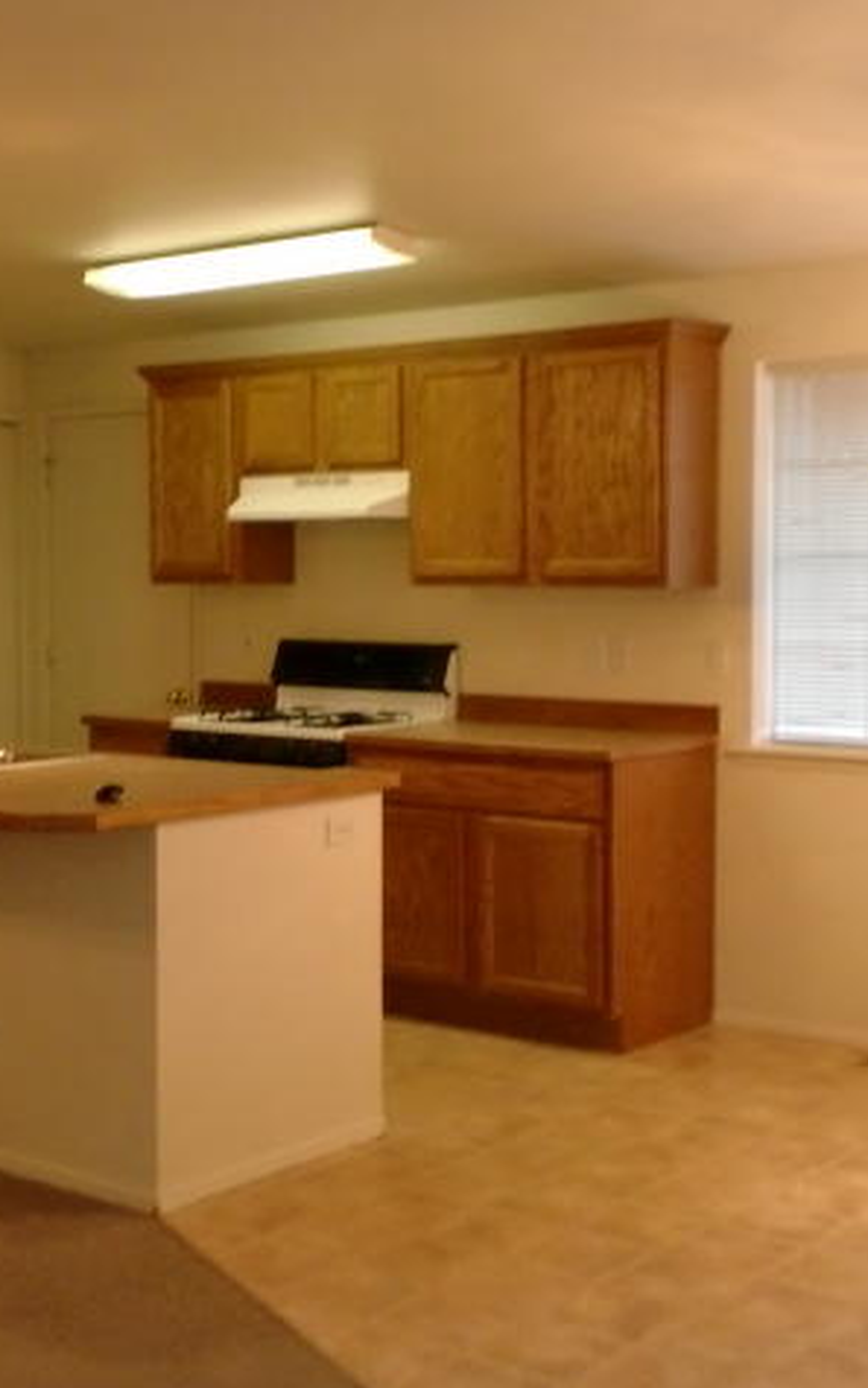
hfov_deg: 25.7
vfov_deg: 40.3
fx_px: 1892
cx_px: 307
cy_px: 693
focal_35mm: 50
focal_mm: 6.3
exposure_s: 1/50
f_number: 3.1
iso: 400
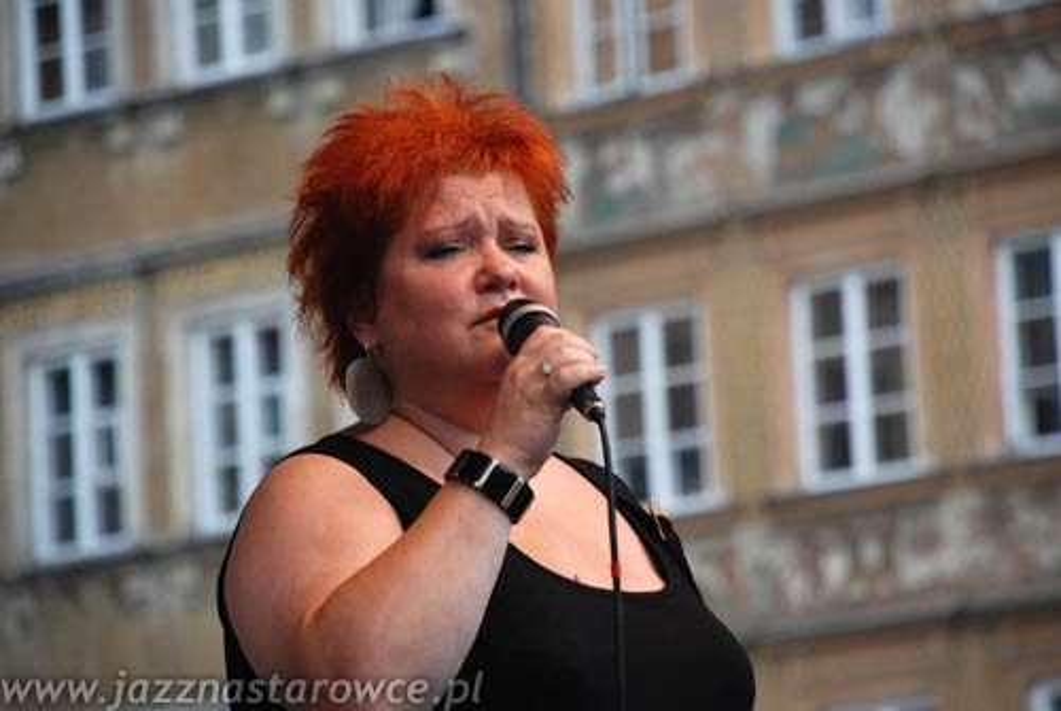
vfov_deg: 6.8
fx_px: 5977
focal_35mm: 202
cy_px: 356
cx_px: 530
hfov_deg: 10.1
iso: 1250
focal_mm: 135
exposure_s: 1/100
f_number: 5.6
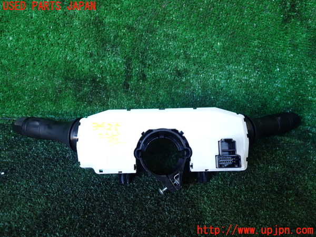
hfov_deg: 60.0
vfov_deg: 46.8
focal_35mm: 30
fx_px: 274
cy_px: 118
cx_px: 158
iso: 200
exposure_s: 1/60
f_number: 2.3
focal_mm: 5.4
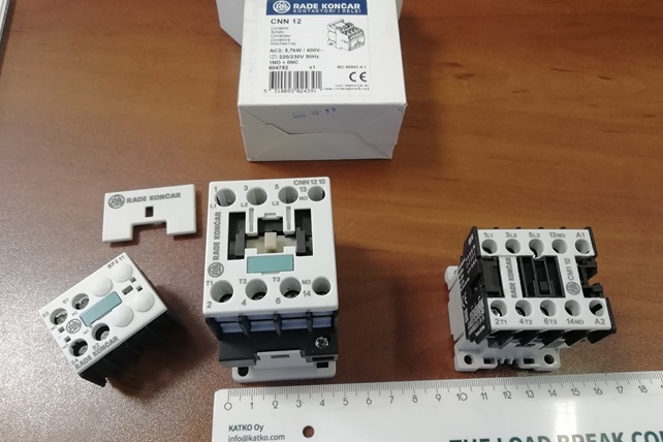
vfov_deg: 46.4
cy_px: 232
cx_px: 337
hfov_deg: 65.5
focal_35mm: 28
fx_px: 516
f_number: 2.2
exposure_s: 1/33.3
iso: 200
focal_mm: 3.21
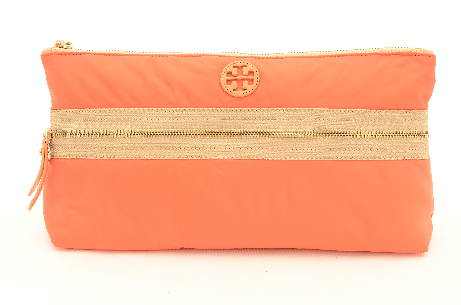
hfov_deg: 39.0
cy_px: 152
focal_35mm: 51
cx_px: 230
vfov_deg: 26.4
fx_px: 652
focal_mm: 34
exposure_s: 1/60
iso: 320
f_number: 10
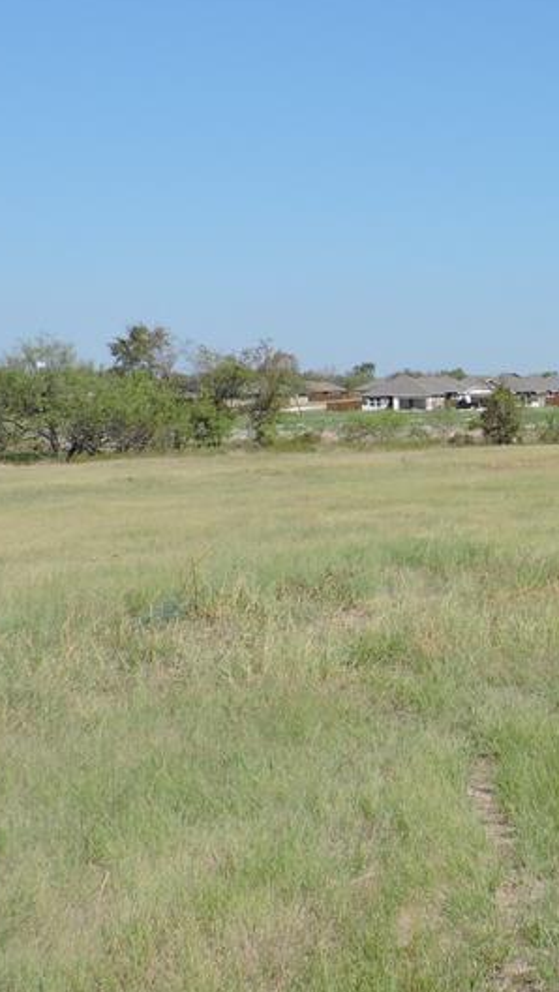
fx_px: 1553
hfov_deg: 17.4
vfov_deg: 35.4
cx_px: 936
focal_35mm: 59
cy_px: 467
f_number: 3.1
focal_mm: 5
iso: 100
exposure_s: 1/1250
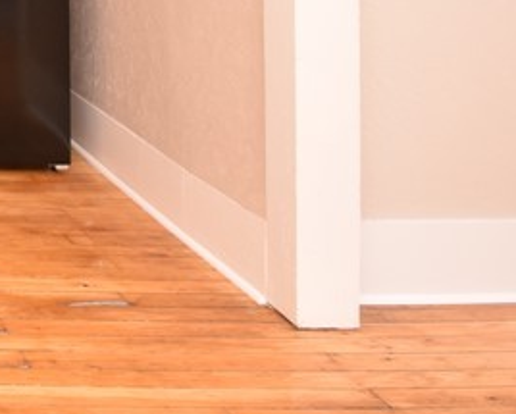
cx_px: -347
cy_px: -154
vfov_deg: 23.1
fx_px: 871
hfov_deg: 23.0
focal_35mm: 57
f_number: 5
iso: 800
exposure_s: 1/100
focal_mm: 10
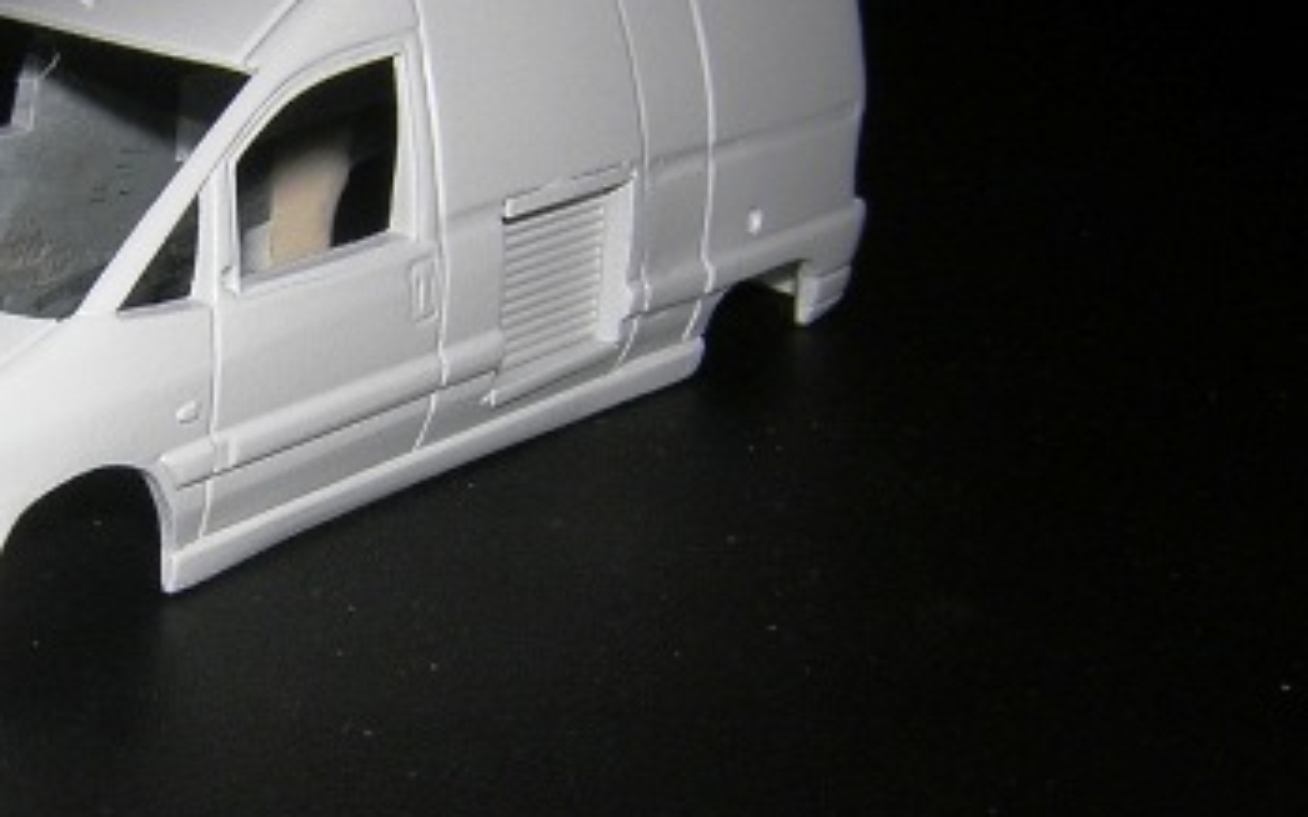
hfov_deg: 28.8
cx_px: 266
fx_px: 2495
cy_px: 356
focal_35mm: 70
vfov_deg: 18.6
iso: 100
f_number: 5.2
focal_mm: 4.7
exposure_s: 1/60.1
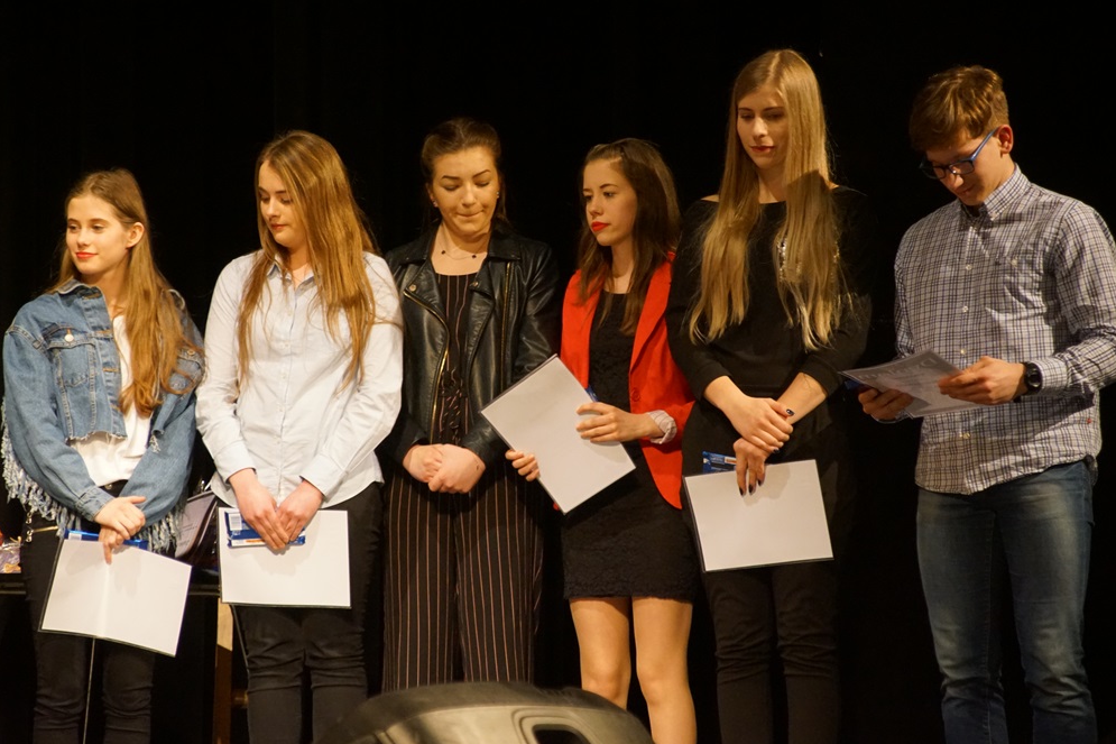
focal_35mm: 204
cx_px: 559
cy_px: 373
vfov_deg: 6.7
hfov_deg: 10.1
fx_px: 6307
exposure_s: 1/40
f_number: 5.6
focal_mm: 135
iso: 3200
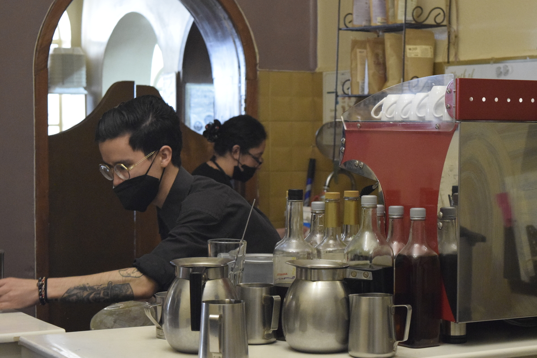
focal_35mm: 82
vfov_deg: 16.6
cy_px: 179
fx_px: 1231
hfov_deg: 24.6
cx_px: 268
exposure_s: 1/40
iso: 6400
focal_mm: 55
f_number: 5.6
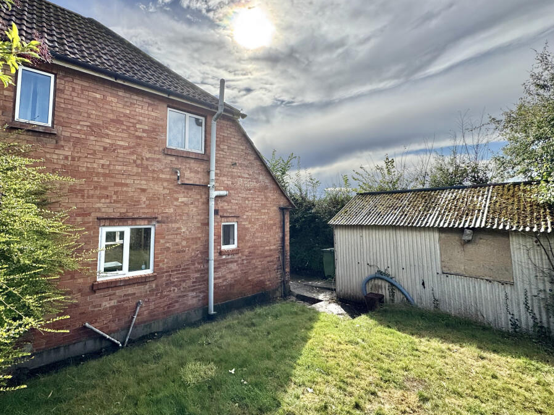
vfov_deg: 78.0
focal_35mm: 16
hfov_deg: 94.0
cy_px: 192
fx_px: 256
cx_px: 241
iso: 50
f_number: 2.2
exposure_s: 1/2342
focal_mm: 2.22
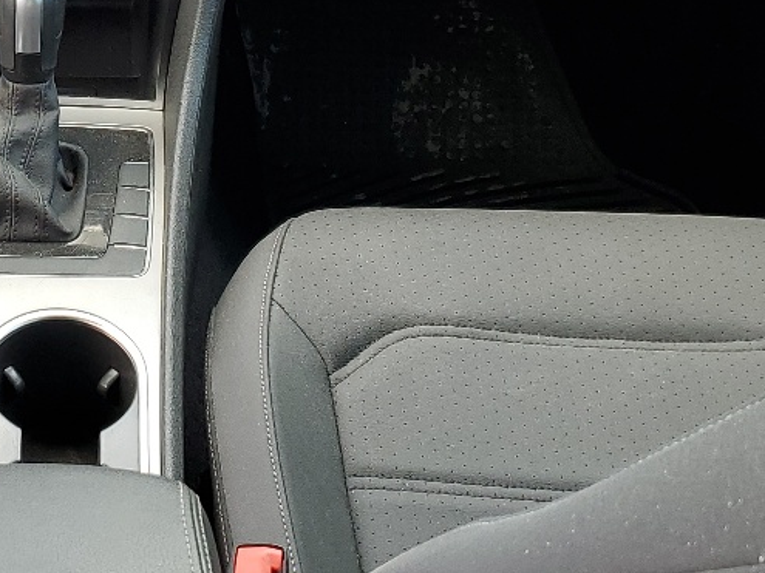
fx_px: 1856
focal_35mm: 84
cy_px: 141
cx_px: 26
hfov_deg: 22.5
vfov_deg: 17.5
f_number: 1.5
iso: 50
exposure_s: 1/147
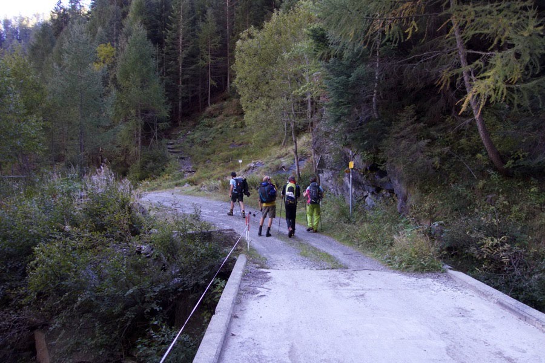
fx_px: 424
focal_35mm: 28
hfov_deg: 65.5
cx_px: 272
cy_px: 182
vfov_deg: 46.4
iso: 125
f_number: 1.8
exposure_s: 1/125
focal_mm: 10.4
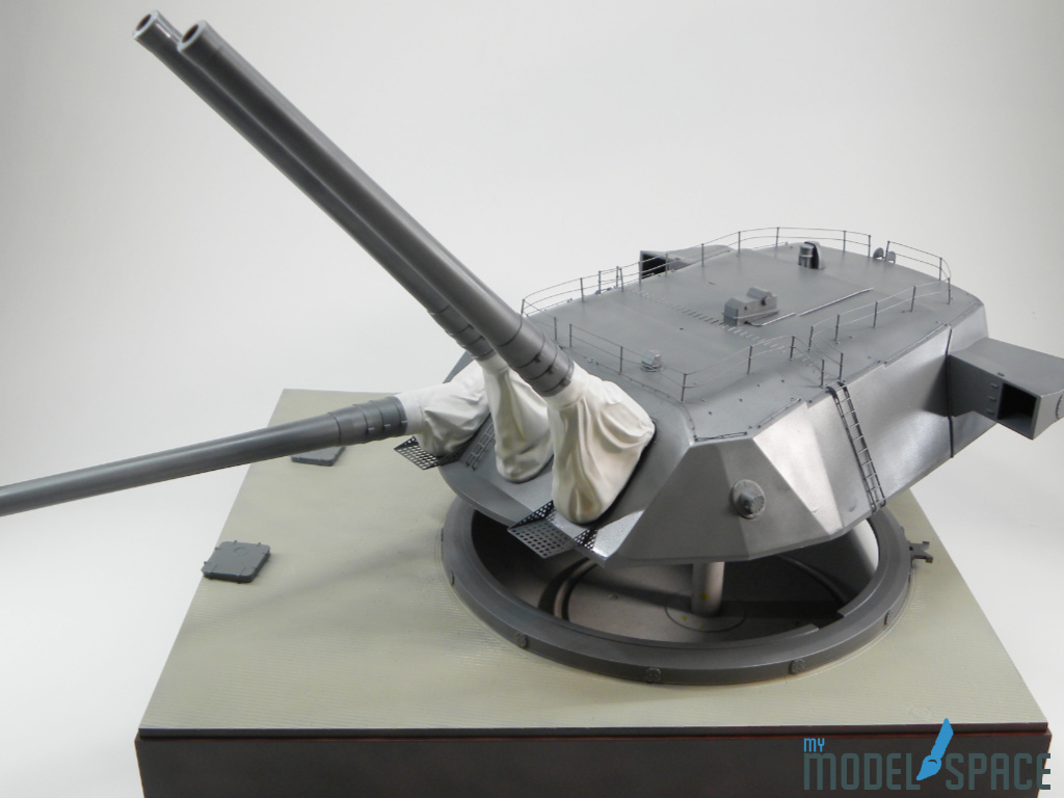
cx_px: 532
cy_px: 399
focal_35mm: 33
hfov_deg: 55.4
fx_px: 1014
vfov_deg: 42.9
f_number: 2.8
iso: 64
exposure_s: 1/84
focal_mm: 5.9
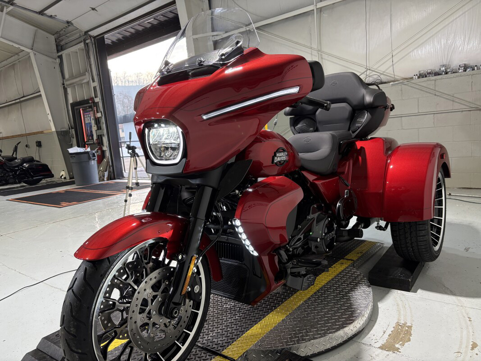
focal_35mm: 26
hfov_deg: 67.3
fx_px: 361
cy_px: 180
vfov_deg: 53.1
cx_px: 240
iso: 125
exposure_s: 1/120
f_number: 1.6
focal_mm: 5.96
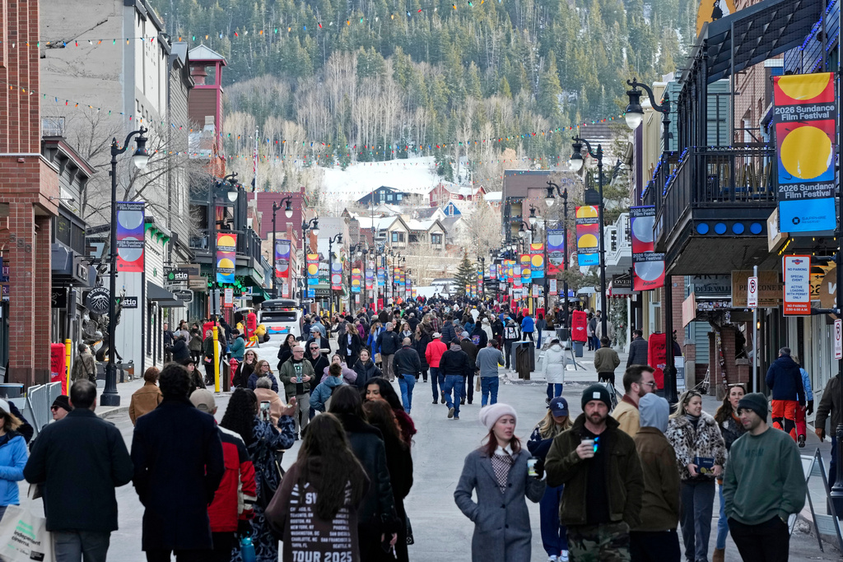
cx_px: 422
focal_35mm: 165
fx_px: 3864
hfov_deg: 12.5
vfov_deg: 8.3
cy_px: 281
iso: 1000
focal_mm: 110
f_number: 8
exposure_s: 1/320
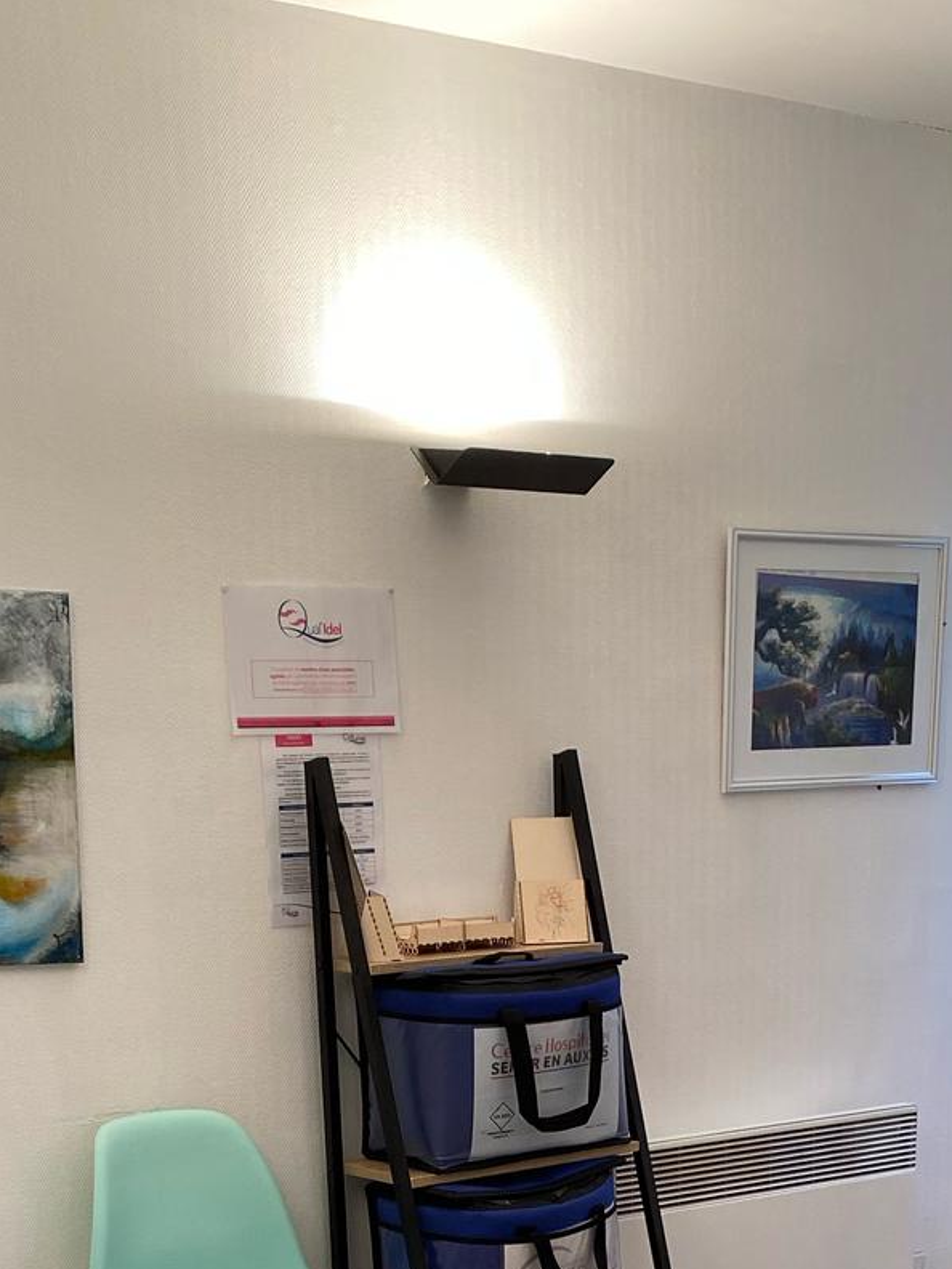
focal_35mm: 63
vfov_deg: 27.9
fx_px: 2310
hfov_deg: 23.3
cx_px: 563
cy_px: 1408
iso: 80
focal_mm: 4.25
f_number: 1.8
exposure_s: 1/100
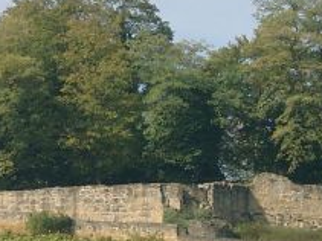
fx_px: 3523
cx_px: 165
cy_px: 198
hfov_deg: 5.2
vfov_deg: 3.9
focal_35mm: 379
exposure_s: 1/460
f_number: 4
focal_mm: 20.74
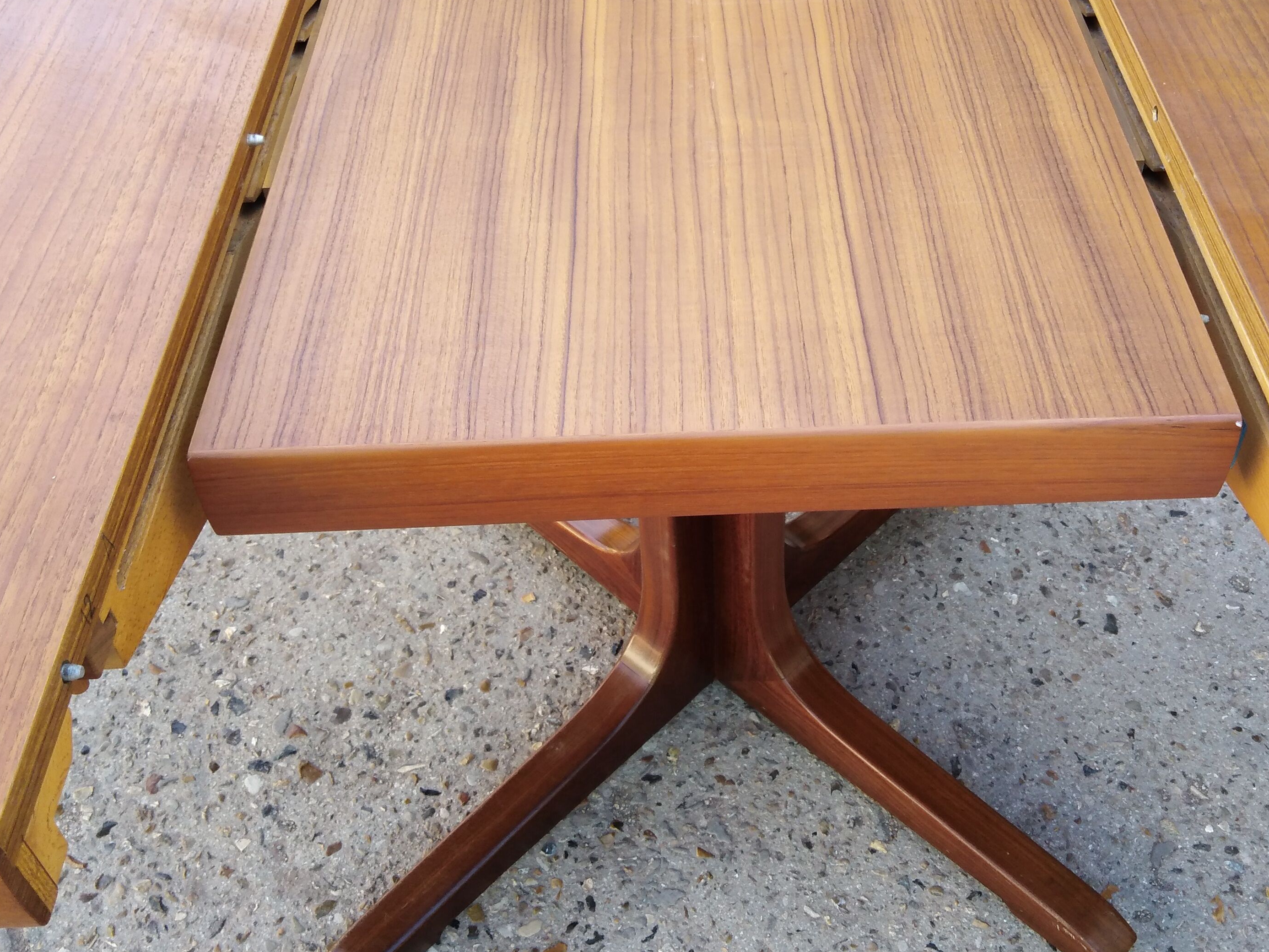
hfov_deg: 47.7
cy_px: 357
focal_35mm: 39
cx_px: 719
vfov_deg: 36.6
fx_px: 1430
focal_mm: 3.46
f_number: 2.2
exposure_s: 1/100
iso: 167
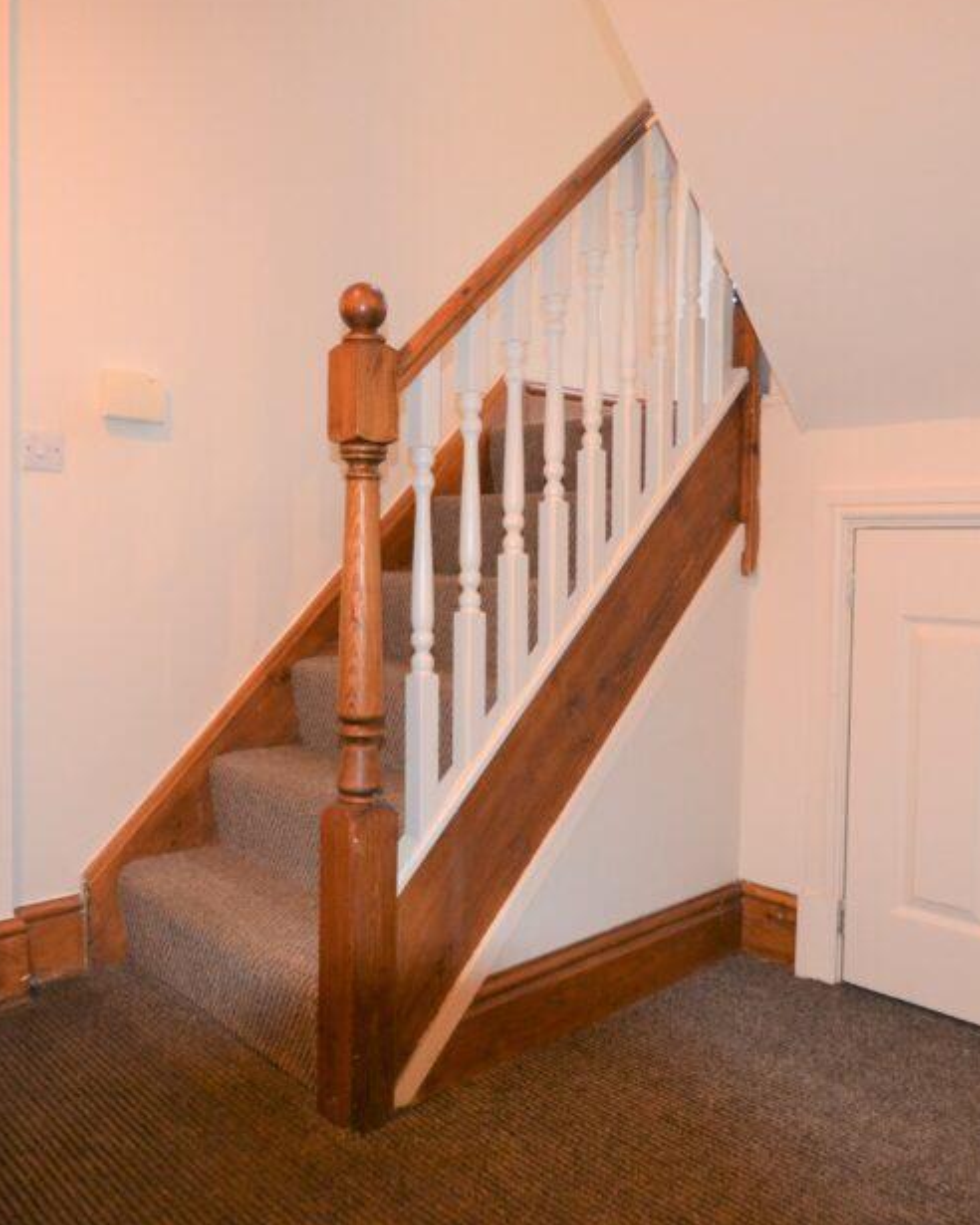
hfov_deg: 55.2
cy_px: 571
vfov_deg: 66.4
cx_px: 428
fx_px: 935
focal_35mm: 26
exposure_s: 1/60
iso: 2000
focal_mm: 11
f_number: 2.8
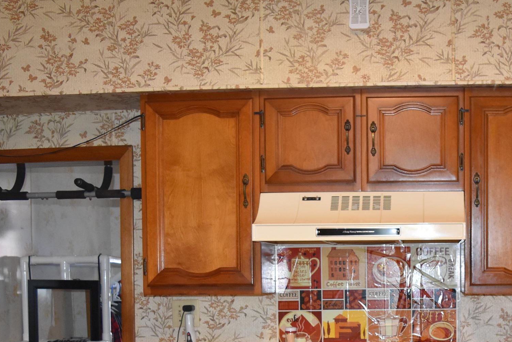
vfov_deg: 23.6
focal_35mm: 55
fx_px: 782
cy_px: 341
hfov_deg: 35.3
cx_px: 392
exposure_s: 1/60
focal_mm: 18
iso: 1600
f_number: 3.5
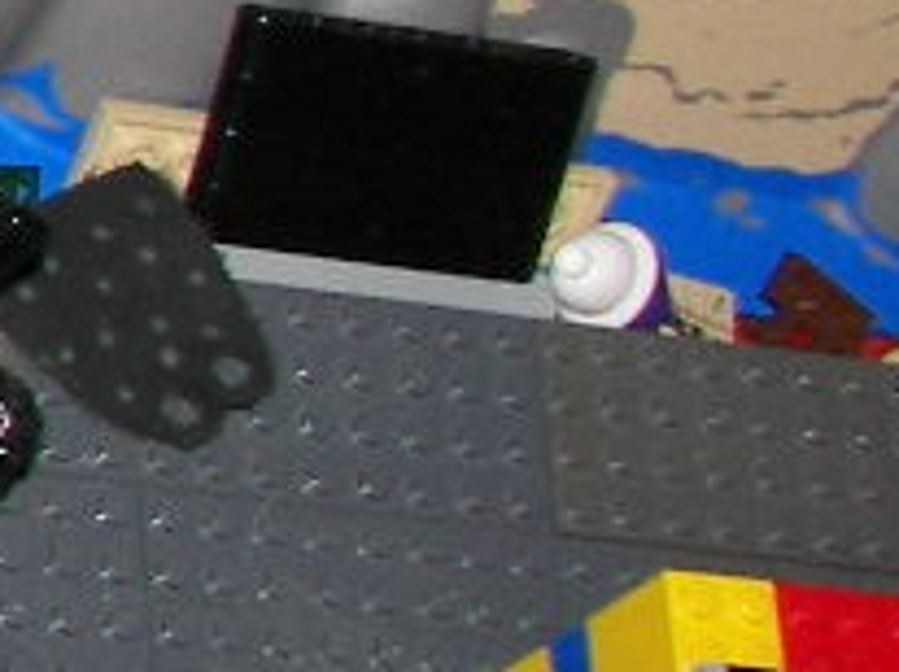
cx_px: -1702
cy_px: 113
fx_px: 5811
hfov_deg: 7.8
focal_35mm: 224
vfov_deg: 6.6
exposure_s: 1/30
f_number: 2.8
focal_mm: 6
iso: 100
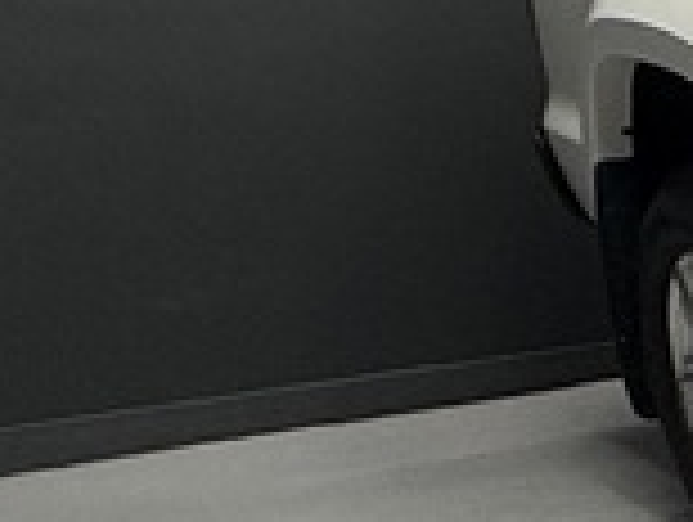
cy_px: 315
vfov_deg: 15.9
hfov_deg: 11.3
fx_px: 1865
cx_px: 2110
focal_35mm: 93
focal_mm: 2.22
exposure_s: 1/100
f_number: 2.2
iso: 160
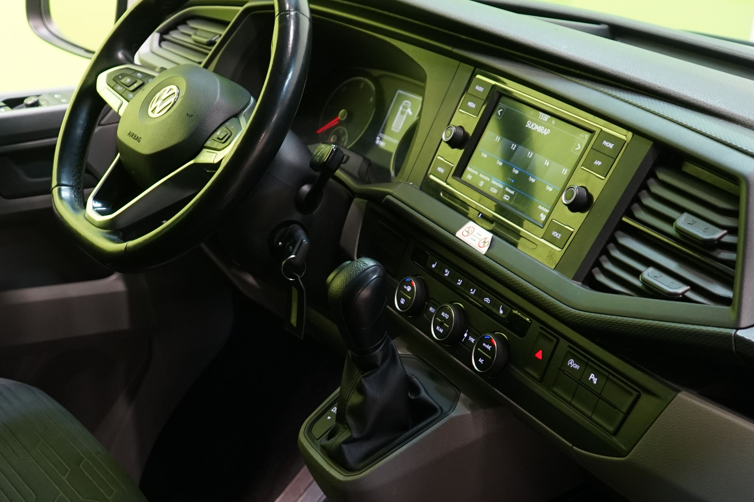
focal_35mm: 57
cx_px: 347
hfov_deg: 35.0
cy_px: 392
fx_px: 1194
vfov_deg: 23.5
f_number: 3.5
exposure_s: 1/30
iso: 1000
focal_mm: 29
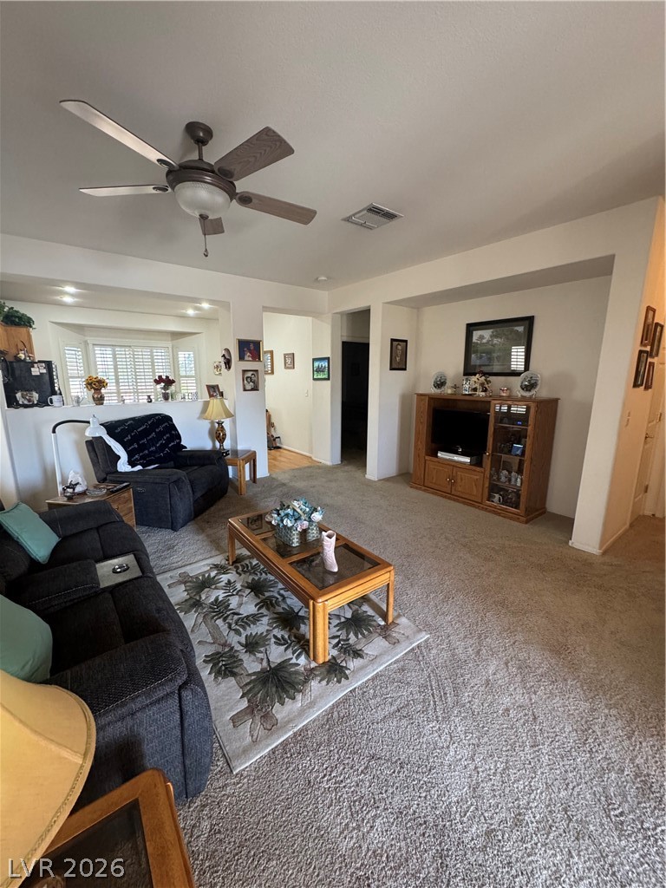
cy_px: 444
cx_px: 333
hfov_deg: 85.7
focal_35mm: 14
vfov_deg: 102.1
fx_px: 359
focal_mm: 2.22
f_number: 2.2
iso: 320
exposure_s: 1/60
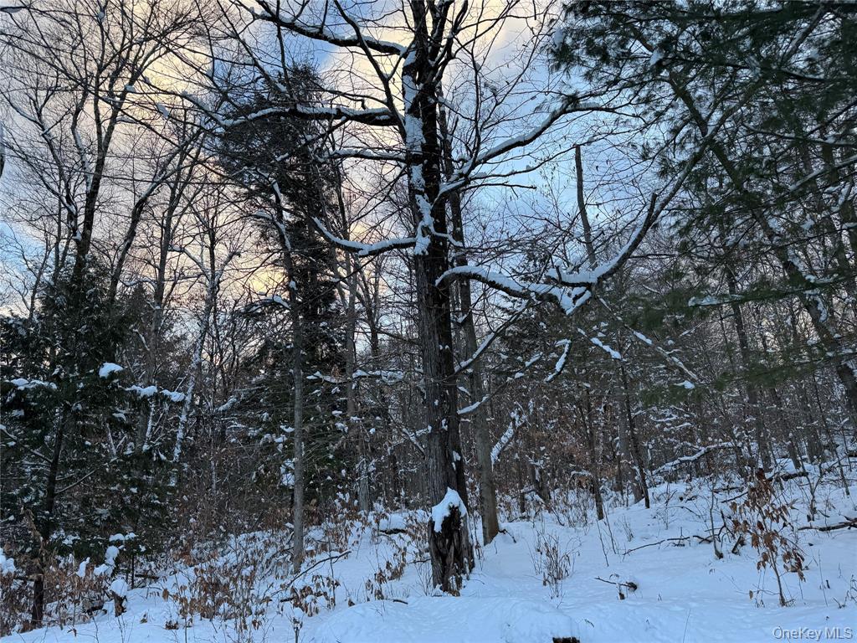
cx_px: 428
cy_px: 322
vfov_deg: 56.8
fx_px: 594
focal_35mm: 24
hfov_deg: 71.6
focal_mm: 6.76
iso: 80
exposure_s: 1/503
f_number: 1.78
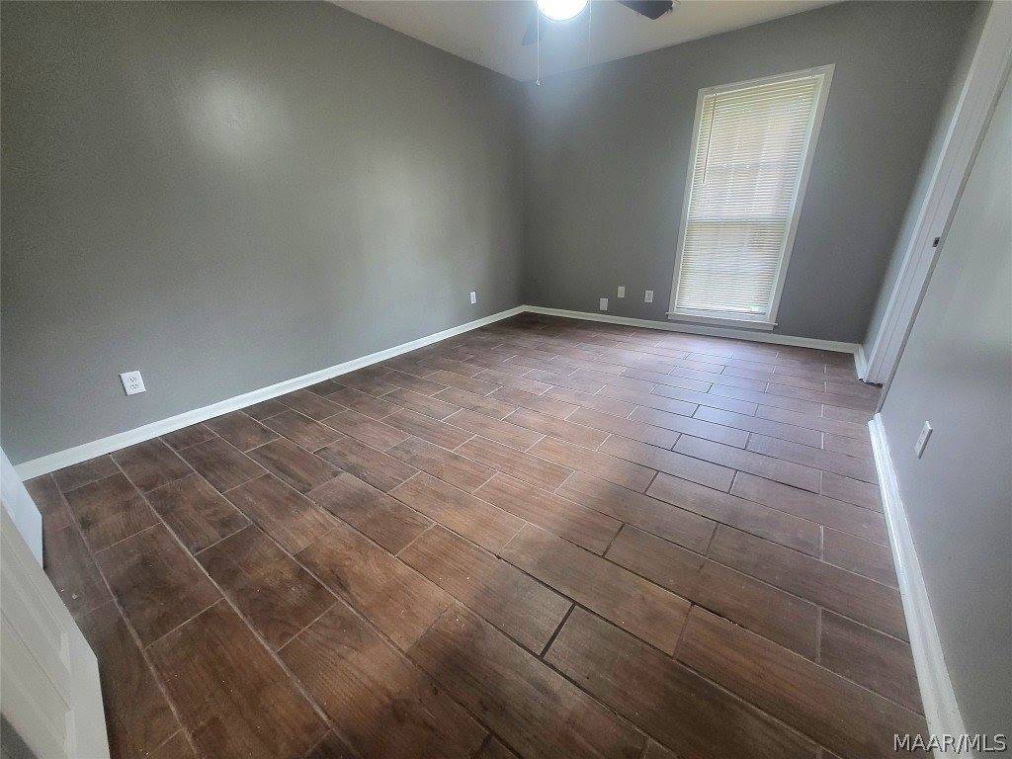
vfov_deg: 89.9
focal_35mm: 13
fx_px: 380
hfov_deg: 106.2
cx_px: 506
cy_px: 380
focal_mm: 1.74
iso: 320
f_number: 2.2
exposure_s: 1/40
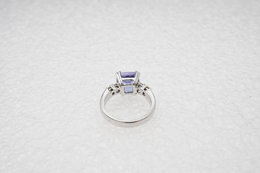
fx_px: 325
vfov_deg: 29.9
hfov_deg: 43.6
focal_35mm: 45
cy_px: 86
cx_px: 130
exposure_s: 1/125
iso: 400
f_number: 20
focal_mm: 30
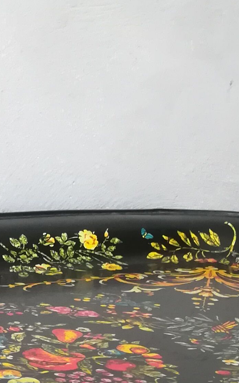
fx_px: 1022
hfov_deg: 12.7
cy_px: 263
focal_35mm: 98
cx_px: -104
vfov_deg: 21.1
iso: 320
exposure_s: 1/33.3
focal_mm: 3.83
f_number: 2.2
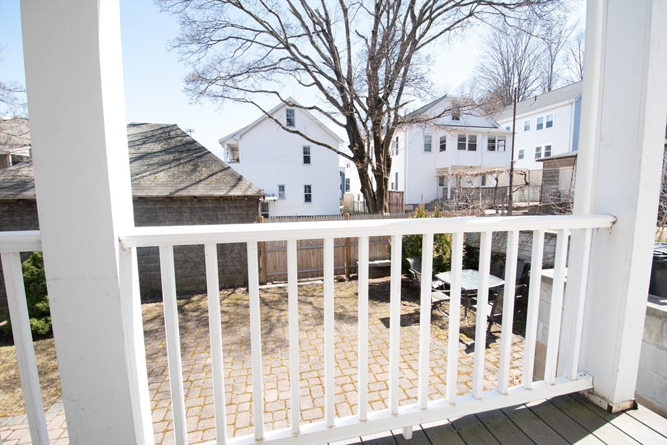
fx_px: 278
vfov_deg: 77.3
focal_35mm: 15
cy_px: 222
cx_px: 334
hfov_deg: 100.4
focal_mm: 10
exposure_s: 1/125
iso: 100
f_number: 5.6
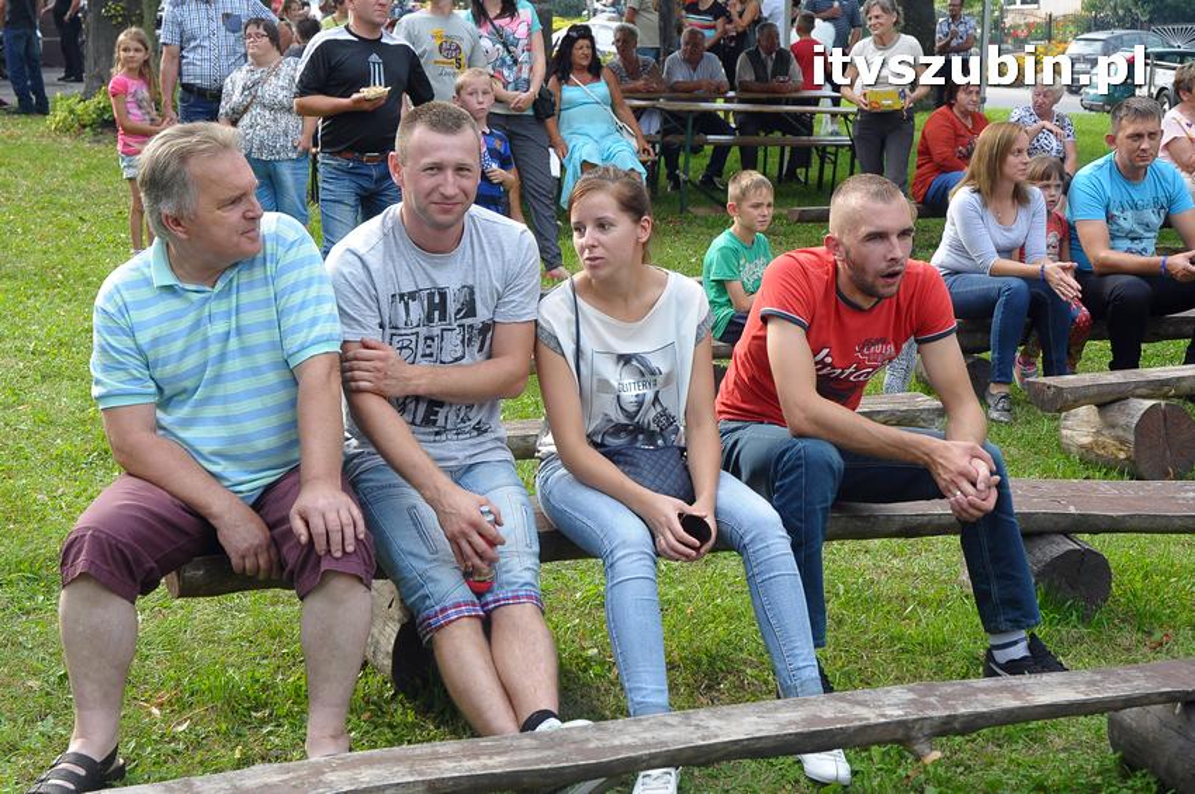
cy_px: 397
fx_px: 1890
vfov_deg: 23.7
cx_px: 598
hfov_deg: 35.1
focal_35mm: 57
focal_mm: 38
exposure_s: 1/250
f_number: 8
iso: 640
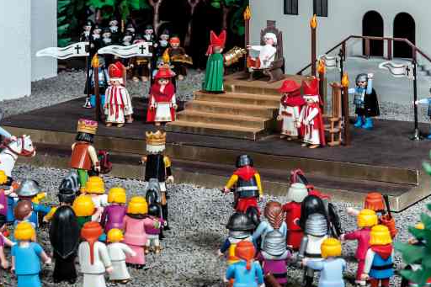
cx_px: 216
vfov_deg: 11.1
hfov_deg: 16.7
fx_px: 1472
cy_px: 154
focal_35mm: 123
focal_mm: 105
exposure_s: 1/250
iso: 100
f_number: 22
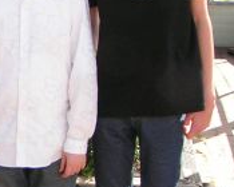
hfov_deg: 13.7
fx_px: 942
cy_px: 100
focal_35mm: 136
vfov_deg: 11.3
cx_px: -62
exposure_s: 1/250
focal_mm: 5.8
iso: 50
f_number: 5.6
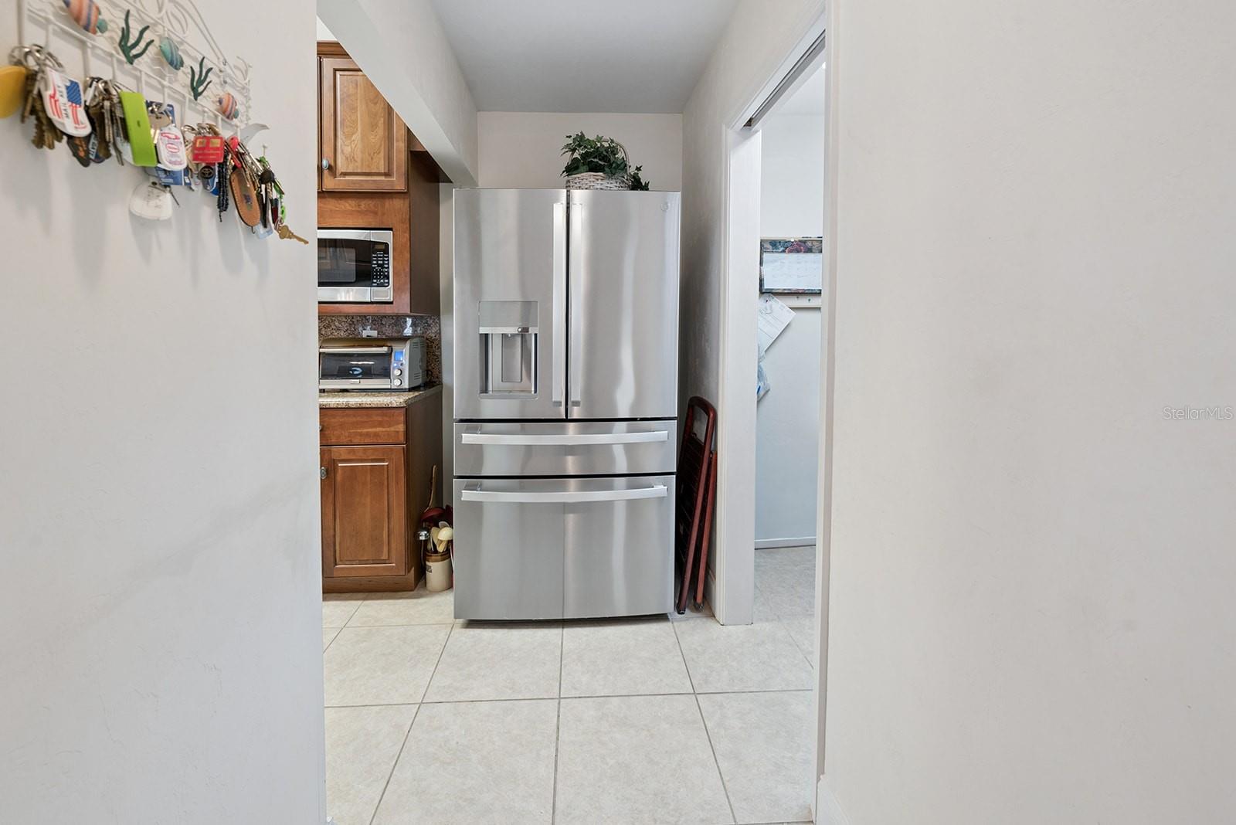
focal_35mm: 14
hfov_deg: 104.2
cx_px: 618
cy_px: 412
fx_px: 481
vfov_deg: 81.3
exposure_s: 1/13
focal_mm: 14
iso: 400
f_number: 8
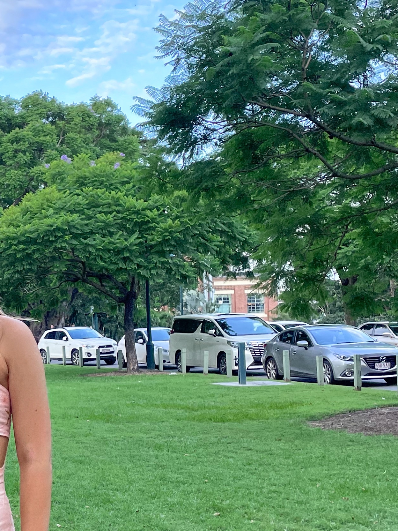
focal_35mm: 63
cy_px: 340
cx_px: -50
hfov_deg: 21.9
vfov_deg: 30.6
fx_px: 966
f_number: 1.6
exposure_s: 1/400
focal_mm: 4.2
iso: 32
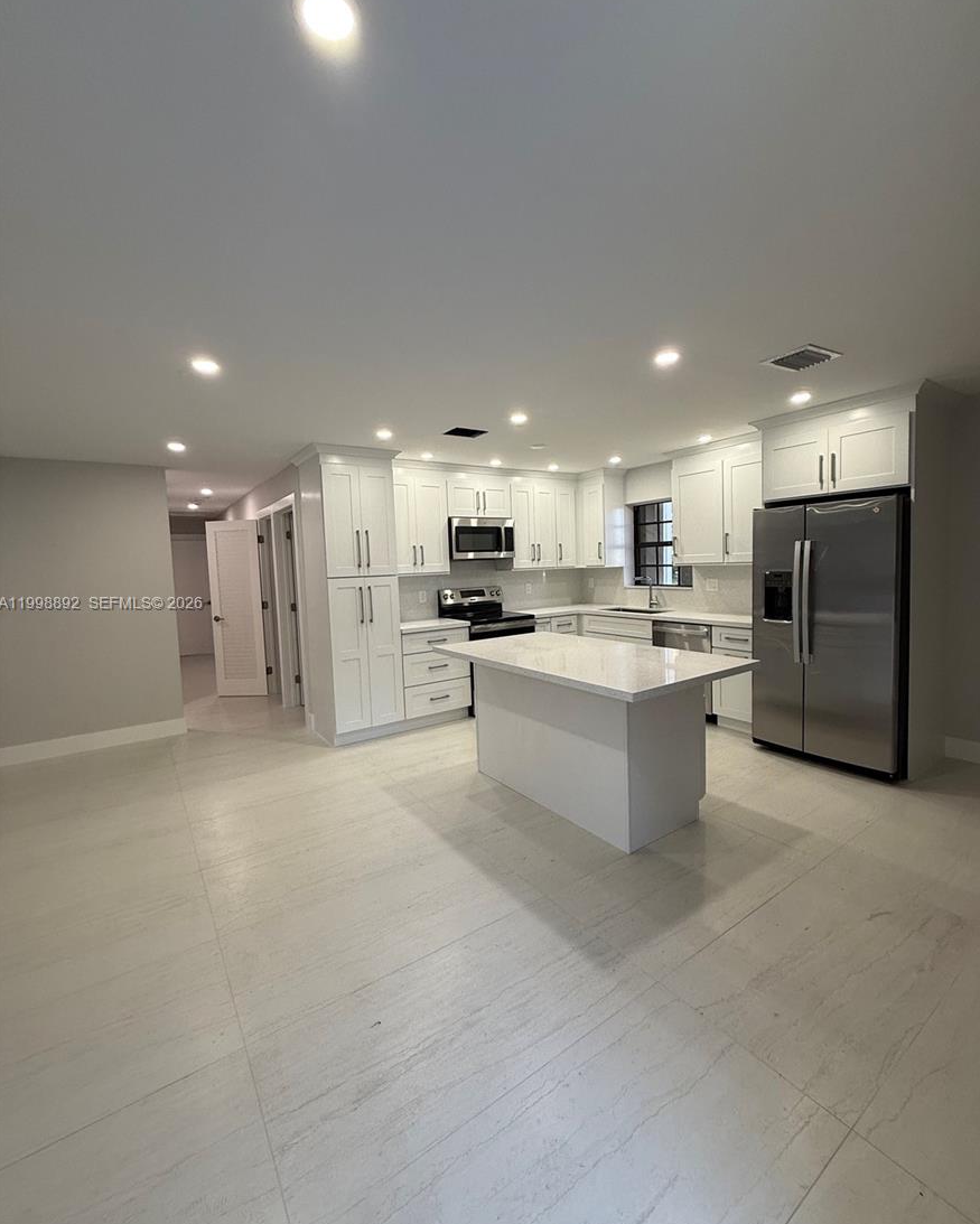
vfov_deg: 96.8
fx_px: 544
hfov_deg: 84.1
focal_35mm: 15
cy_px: 605
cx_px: 500
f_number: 2.2
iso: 125
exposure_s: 1/120
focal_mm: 2.22
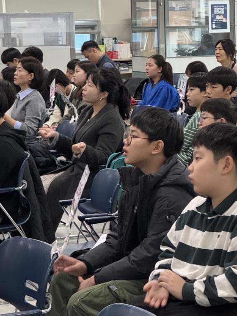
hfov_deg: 11.2
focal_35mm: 132
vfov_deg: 14.9
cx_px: 182
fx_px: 1205
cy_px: 154
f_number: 2.8
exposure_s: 1/60
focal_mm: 9
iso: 320
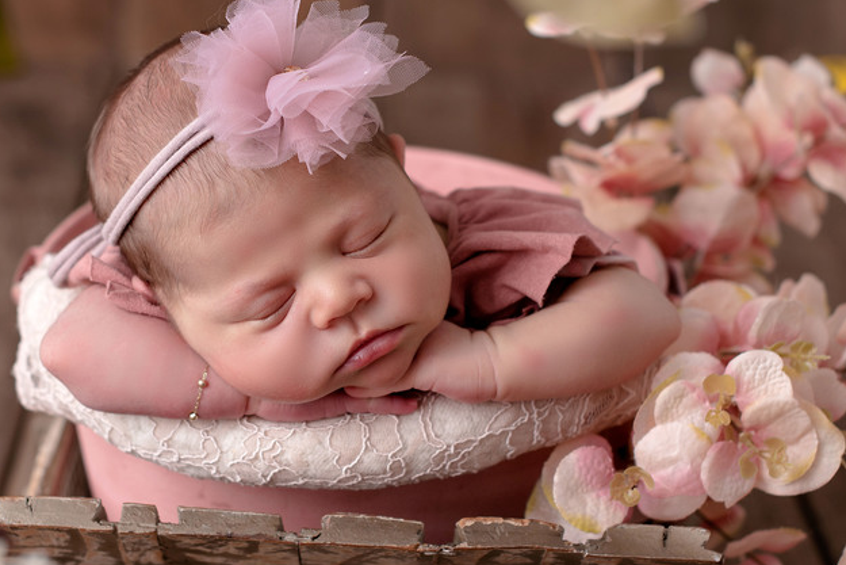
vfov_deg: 14.3
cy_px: 301
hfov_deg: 21.2
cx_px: 309
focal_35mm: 96
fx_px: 2256
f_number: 3.2
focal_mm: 50
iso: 100
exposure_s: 1/100
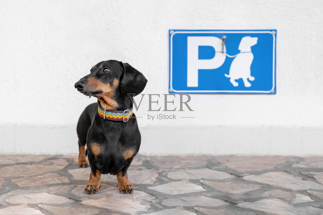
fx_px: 350
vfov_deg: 34.2
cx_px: 162
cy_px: 108
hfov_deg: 49.5
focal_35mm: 39
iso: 100
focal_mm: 39
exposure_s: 1/125
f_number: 3.2
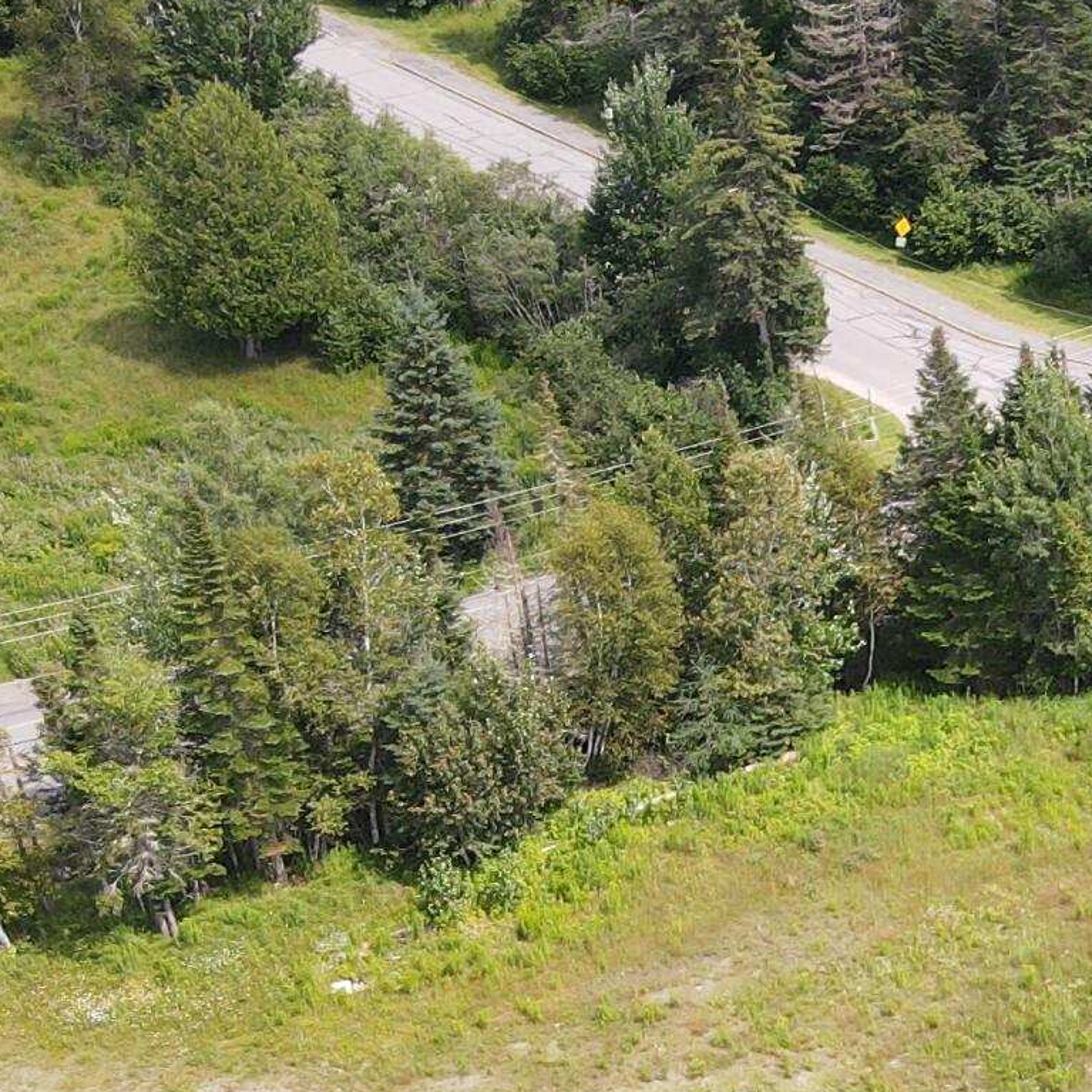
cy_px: 863
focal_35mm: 83
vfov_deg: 20.7
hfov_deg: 19.2
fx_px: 2962
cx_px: 1454
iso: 100
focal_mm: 4.5
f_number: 2.8
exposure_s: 1/250
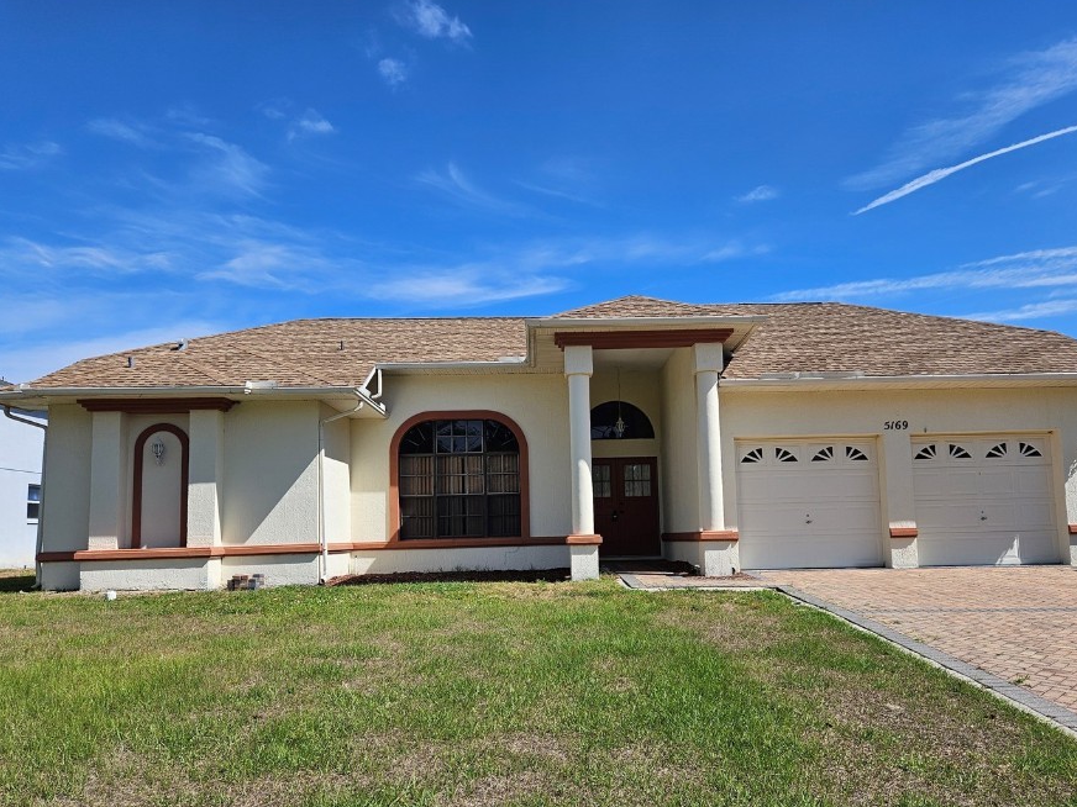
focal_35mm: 27
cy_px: 457
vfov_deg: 51.2
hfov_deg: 65.3
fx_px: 840
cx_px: 571
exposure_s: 1/2686
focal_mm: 5.4
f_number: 1.8
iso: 25
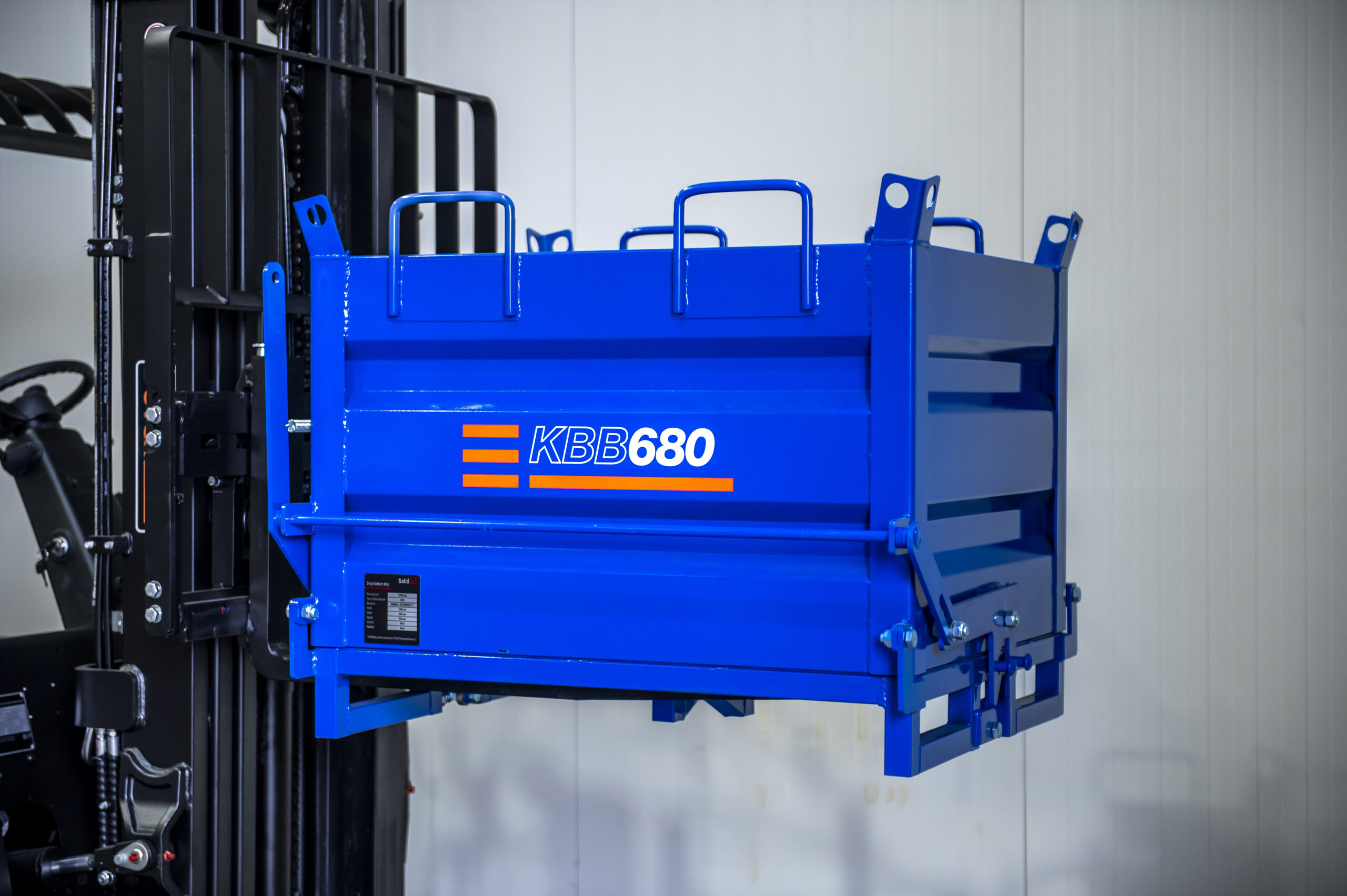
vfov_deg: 20.6
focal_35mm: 66
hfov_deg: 30.5
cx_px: 674
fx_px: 2468
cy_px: 448
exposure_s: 1/60
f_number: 2.8
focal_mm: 66
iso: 1000
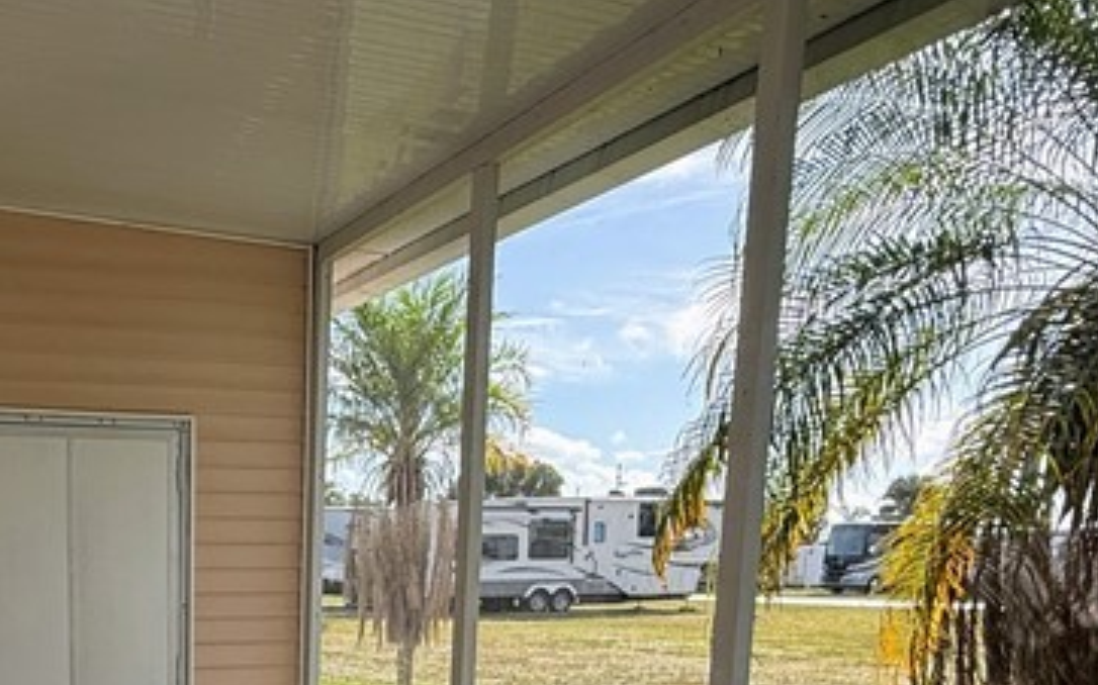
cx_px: 167
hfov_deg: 44.1
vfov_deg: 26.8
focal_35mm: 42
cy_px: 840
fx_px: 1256
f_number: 2.2
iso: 64
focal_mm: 2.22
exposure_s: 1/644
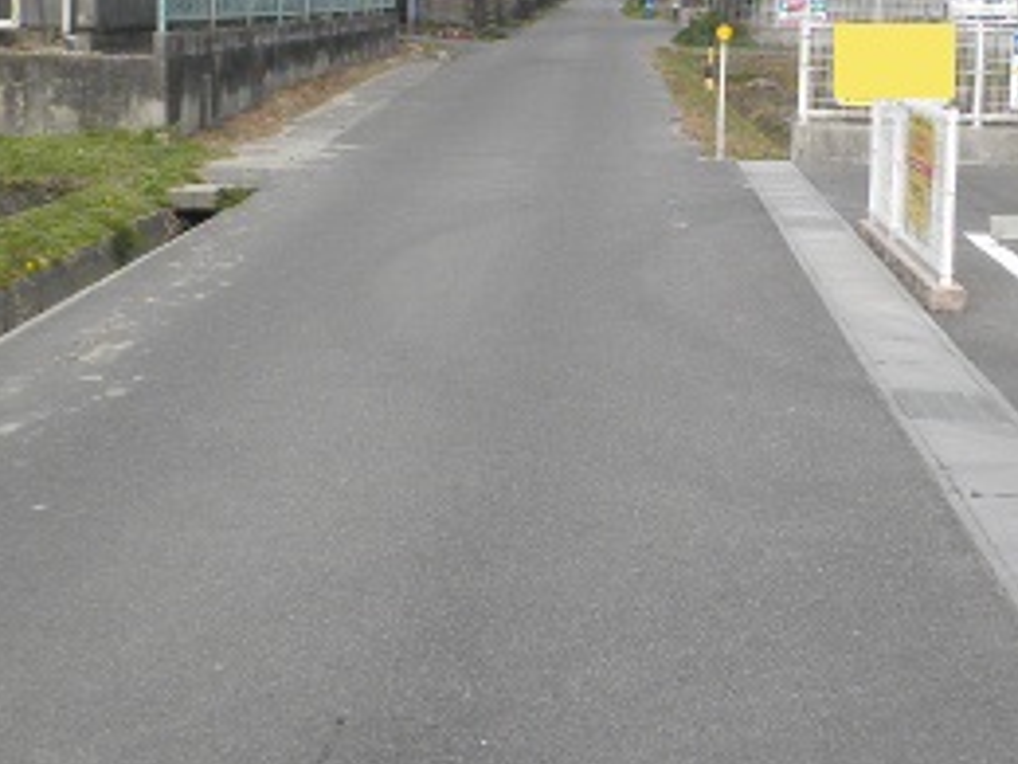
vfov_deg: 22.7
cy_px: 176
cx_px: 662
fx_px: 1882
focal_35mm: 64
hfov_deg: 30.1
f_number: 7.9
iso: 64
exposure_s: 1/125
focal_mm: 4.7
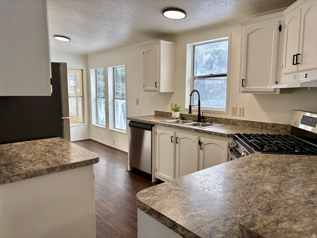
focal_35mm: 26
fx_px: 238
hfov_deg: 67.3
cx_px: 158
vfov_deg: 53.1
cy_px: 119
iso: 32
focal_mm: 5.96
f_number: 1.6
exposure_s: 1/120
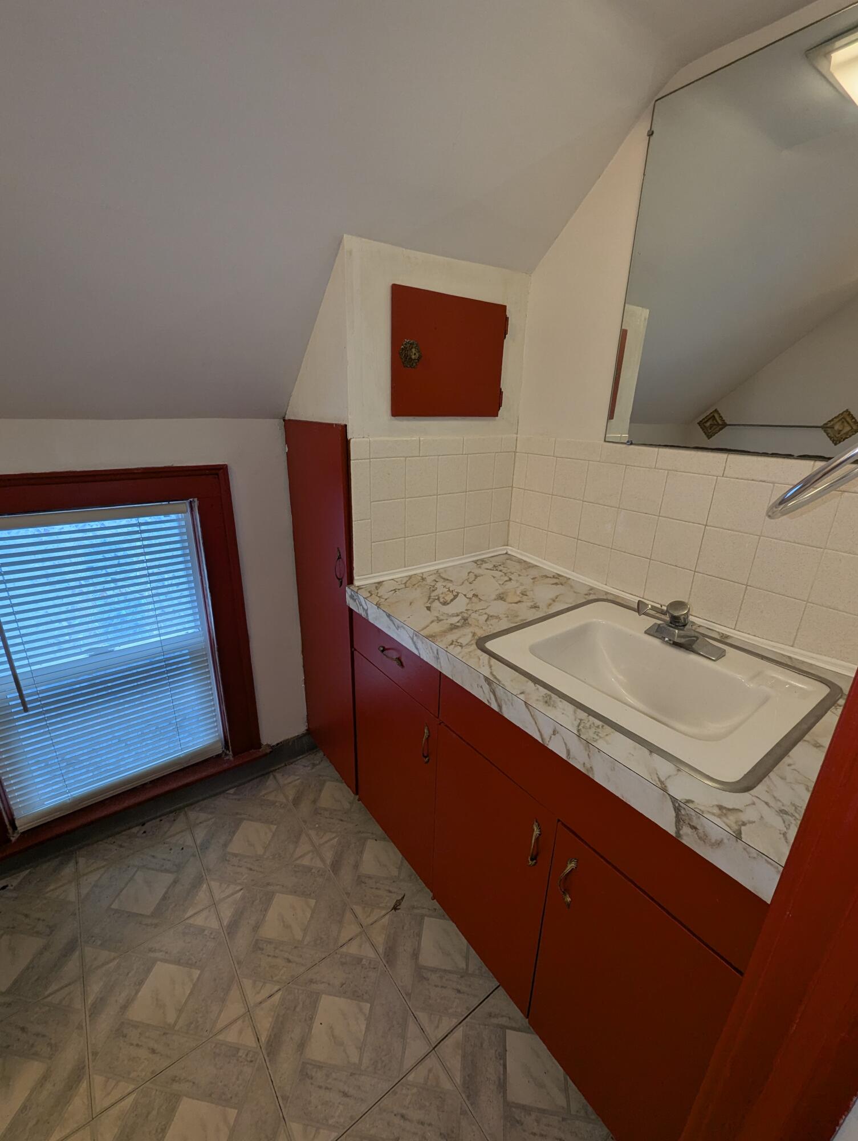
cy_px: 570
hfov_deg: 90.0
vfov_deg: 106.1
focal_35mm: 13
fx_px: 429
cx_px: 429
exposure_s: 1/60
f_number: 2.2
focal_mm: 1.95
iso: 64
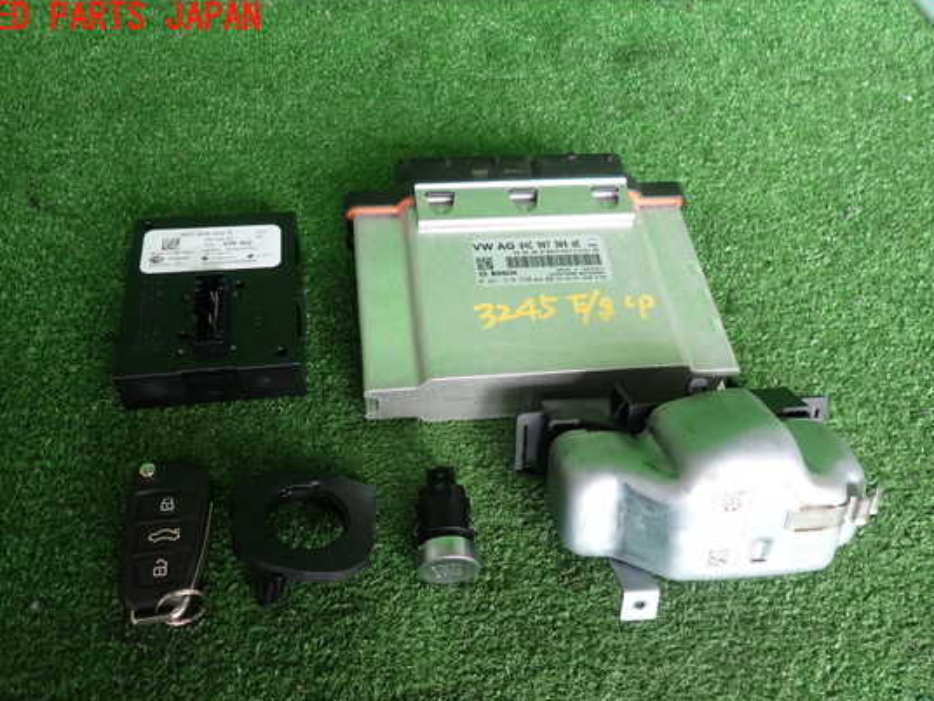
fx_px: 755
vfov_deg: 49.7
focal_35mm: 28
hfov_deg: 63.4
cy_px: 389
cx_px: 467
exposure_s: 1/60
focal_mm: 4.5
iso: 160
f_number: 2
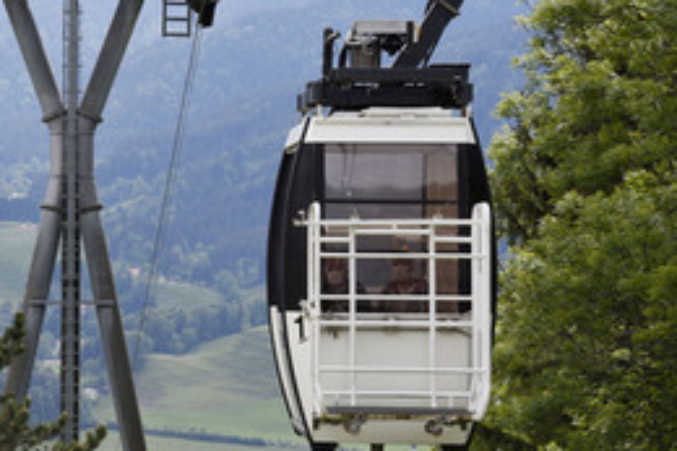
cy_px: 149
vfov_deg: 9.6
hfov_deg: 14.3
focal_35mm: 142
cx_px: 103
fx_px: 2669
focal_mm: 82
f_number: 11
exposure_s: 1/125
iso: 160
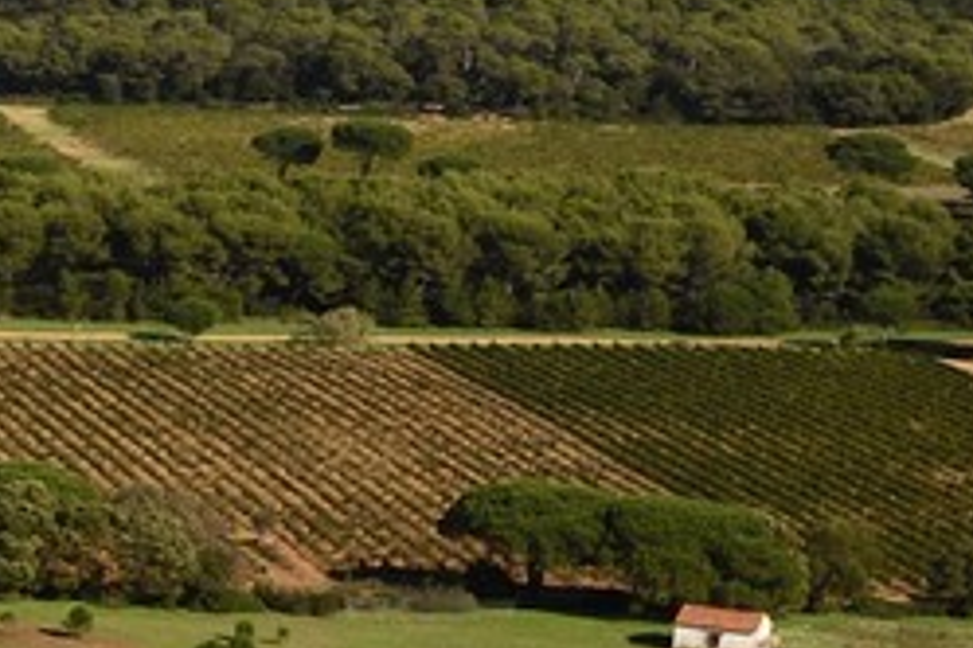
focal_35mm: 154
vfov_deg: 8.9
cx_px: -1840
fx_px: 4162
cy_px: 578
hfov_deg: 10.2
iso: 200
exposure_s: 1/320
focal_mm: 24
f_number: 11
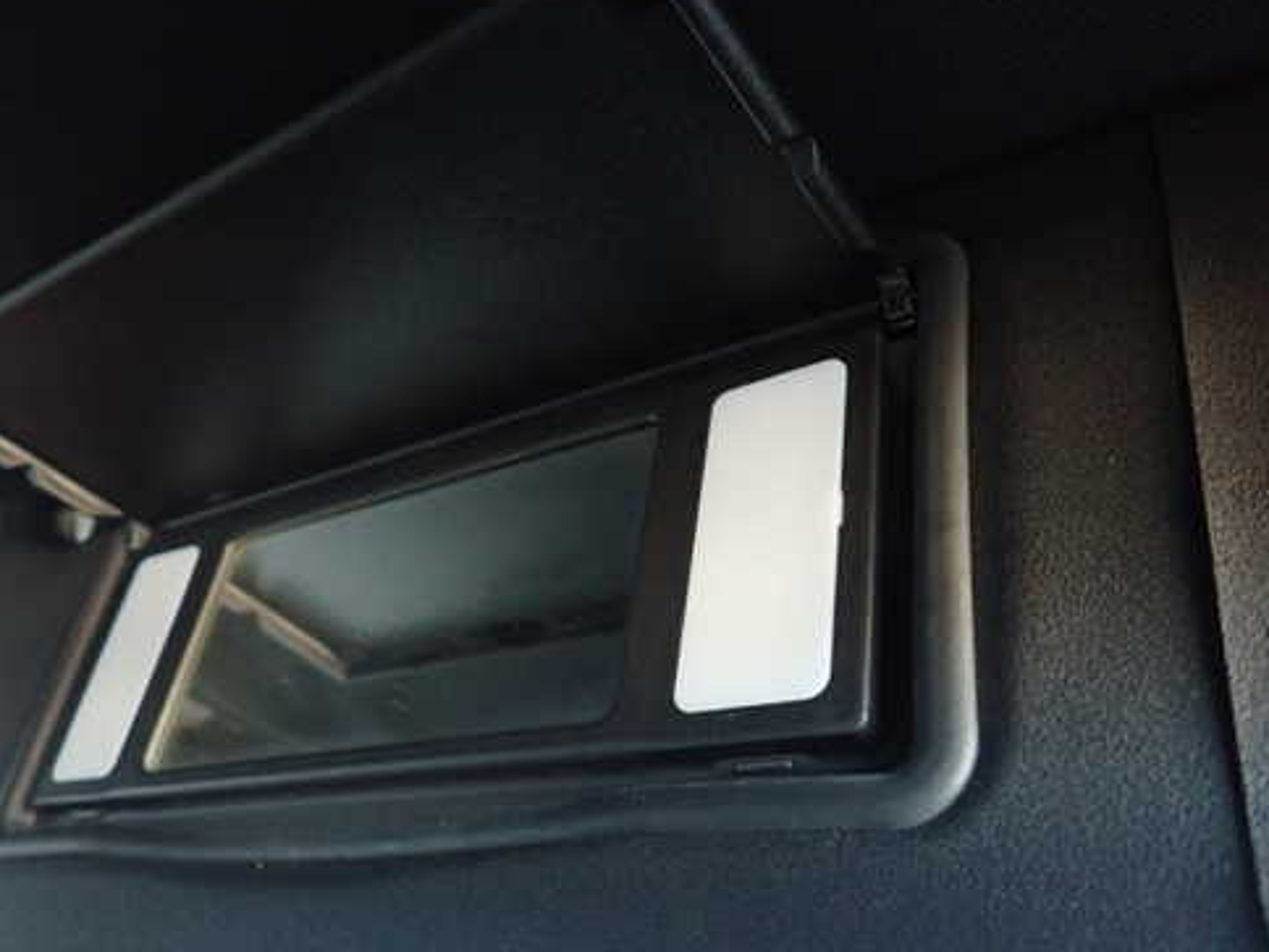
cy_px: 430
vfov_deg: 45.4
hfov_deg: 57.7
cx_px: 488
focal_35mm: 31
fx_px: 1136
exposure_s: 1/30
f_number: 2
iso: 640
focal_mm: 4.5
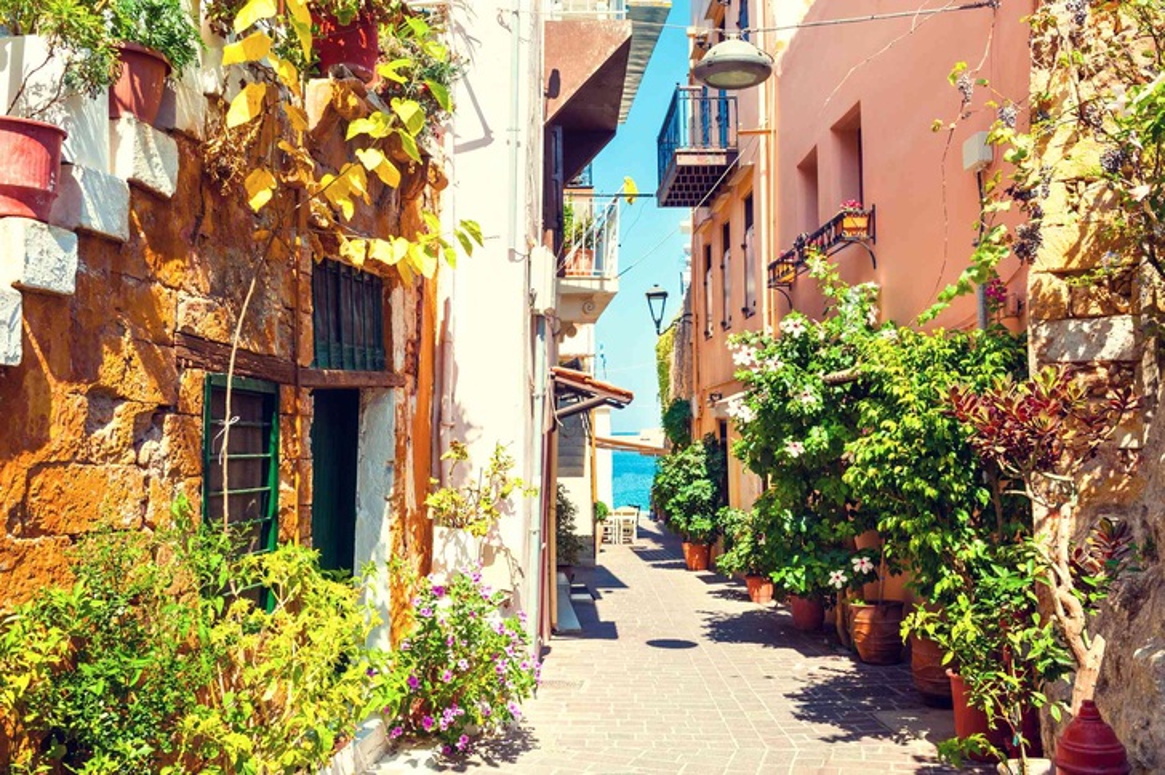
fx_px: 1002
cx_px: 582
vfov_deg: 42.3
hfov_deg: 60.3
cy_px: 388
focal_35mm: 31
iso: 160
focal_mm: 31
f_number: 13
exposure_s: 1/160
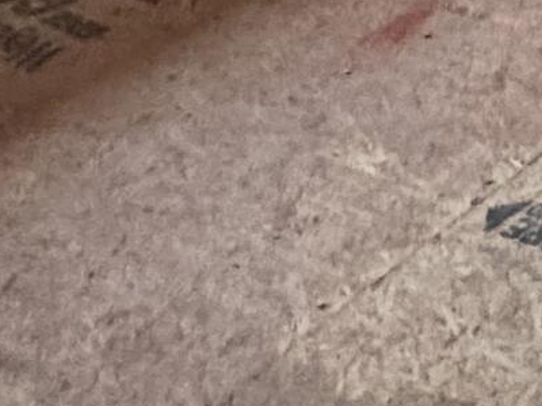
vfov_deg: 9.6
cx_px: 1236
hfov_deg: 14.1
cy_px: -932
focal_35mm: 105
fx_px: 1644
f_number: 2.2
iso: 320
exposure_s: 1/68
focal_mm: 2.22
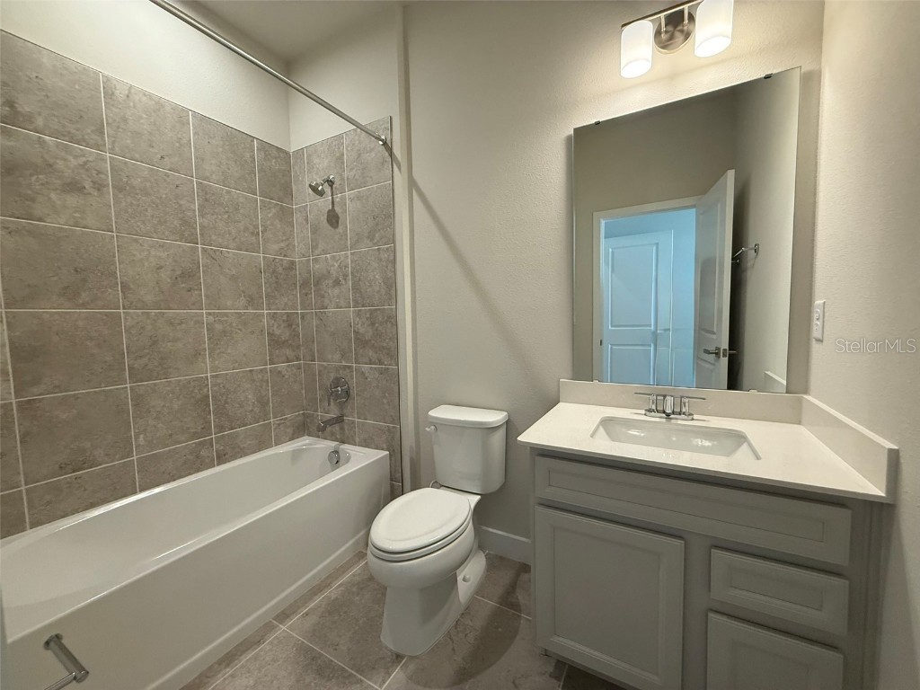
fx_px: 372
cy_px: 345
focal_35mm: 14
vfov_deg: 85.7
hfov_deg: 102.1
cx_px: 460
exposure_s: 1/120
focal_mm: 2.22
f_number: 2.2
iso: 320
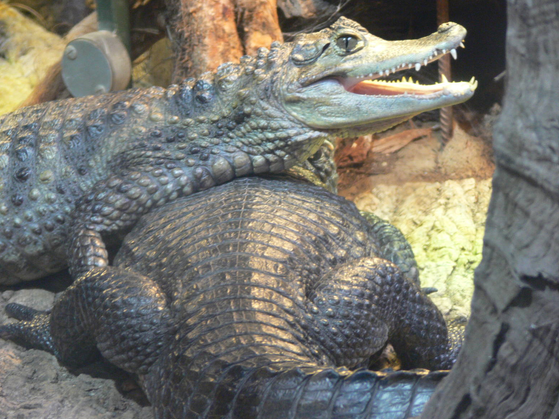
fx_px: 2616
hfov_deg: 12.2
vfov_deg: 9.2
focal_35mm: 162
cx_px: 273
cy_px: 208
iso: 200
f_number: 3.6
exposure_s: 1/30
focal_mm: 33.4
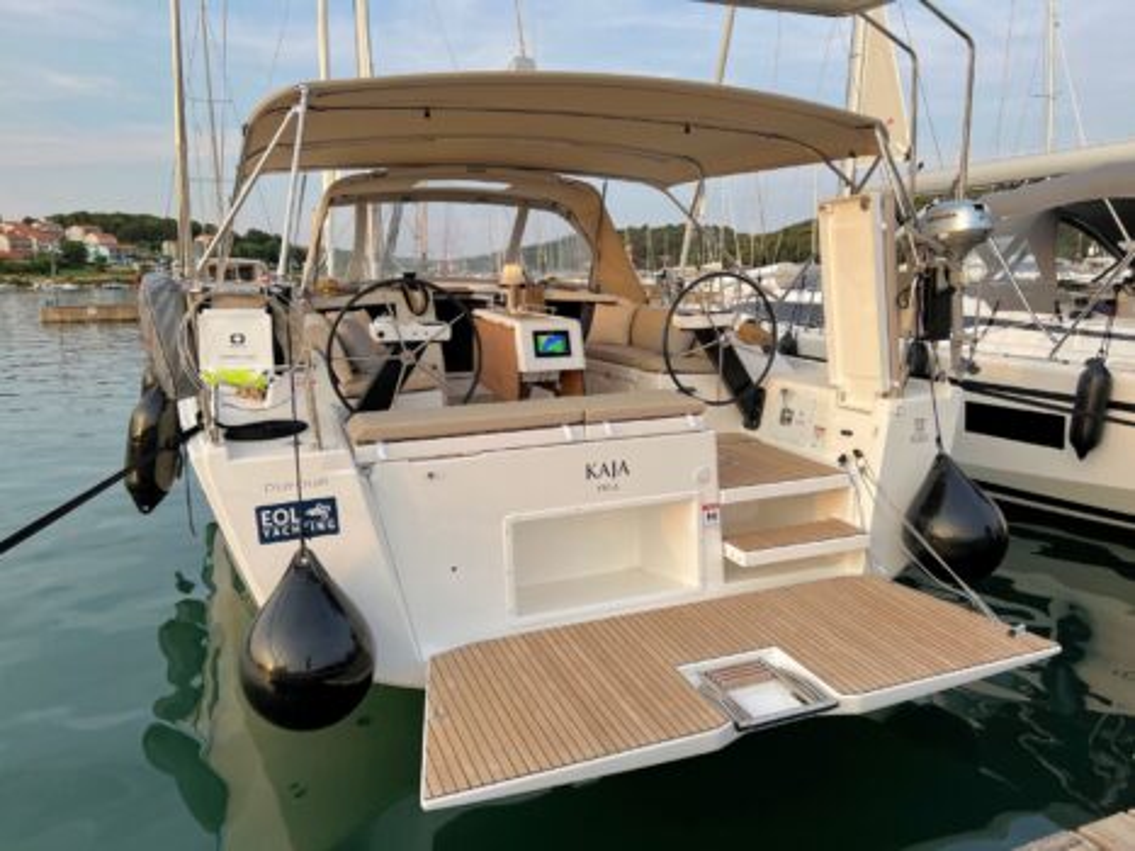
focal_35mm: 26
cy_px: 426
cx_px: 568
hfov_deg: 67.3
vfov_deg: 53.0
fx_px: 852
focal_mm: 5.7
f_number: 1.5
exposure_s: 1/803
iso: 50
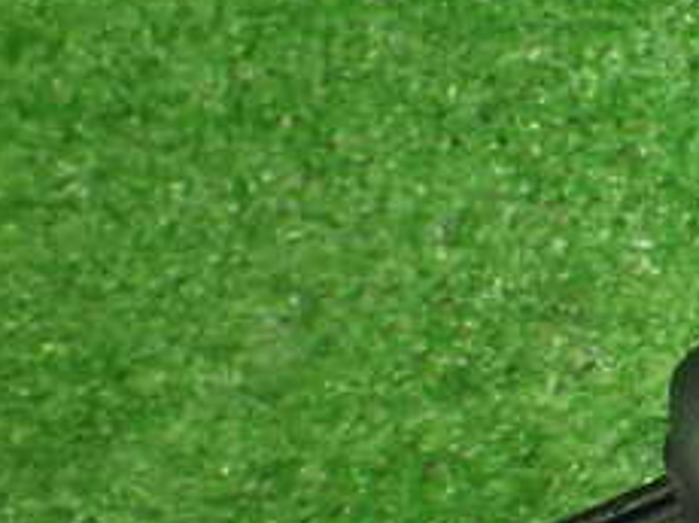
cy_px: 325
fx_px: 2320
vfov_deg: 12.8
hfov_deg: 16.3
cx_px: 897
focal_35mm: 115
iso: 1000
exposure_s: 1/40
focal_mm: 7.84
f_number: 2.9
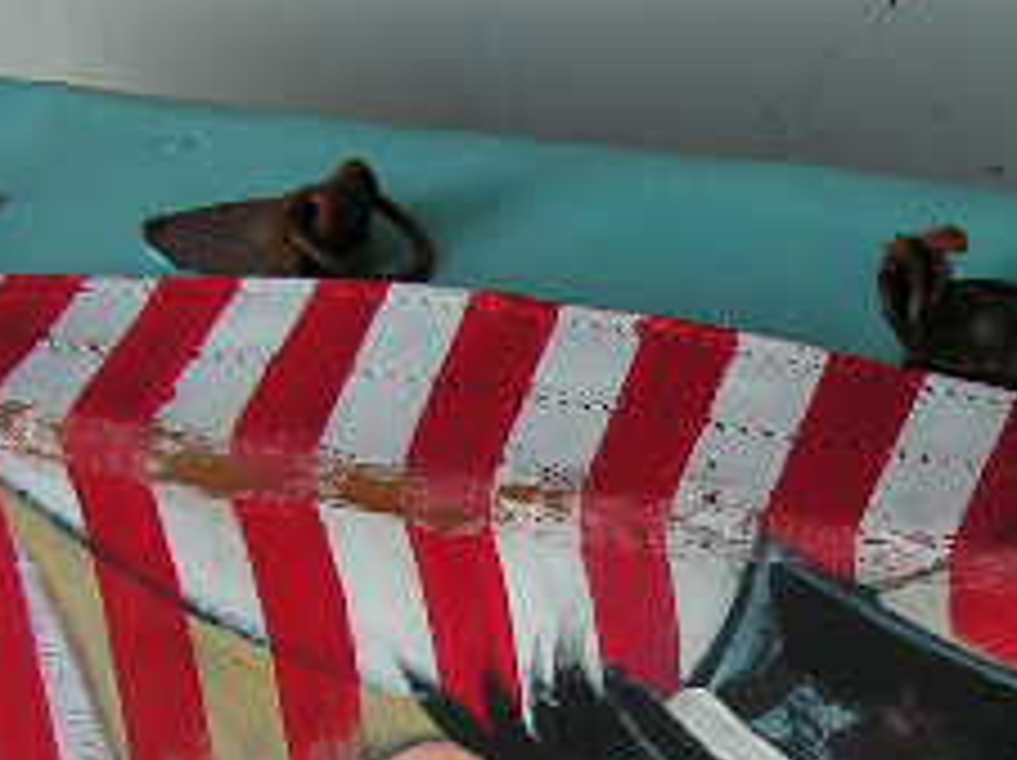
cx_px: 824
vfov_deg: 14.2
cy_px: 778
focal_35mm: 102
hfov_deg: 19.1
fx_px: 2994
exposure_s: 1/40
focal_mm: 6
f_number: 3.2
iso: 80
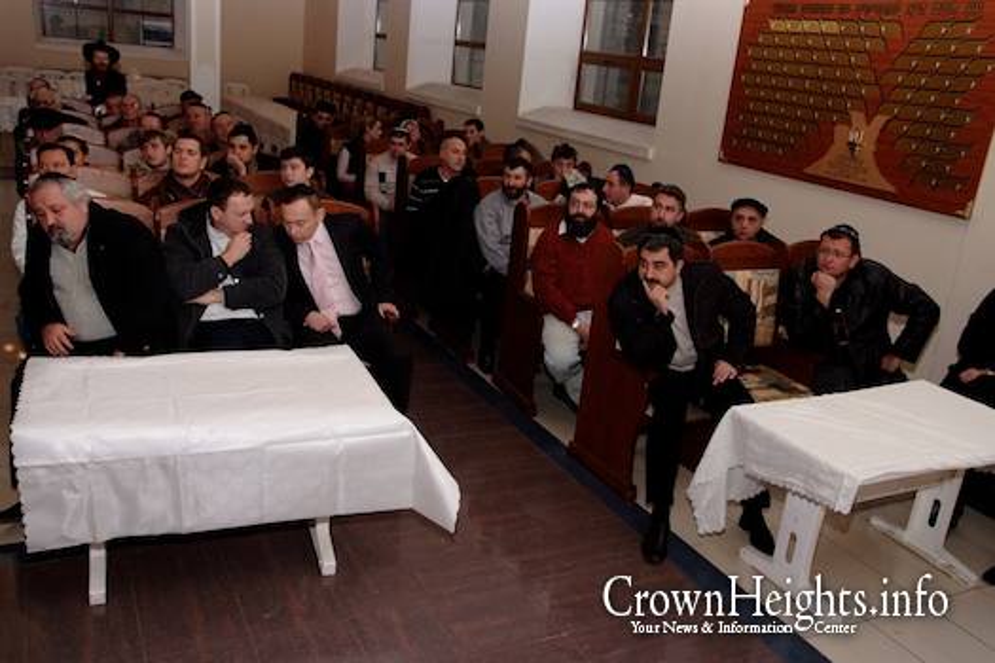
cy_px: 332
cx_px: 498
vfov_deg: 43.6
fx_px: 829
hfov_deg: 61.9
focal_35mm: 30
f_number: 6.3
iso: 800
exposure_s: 1/250
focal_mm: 20
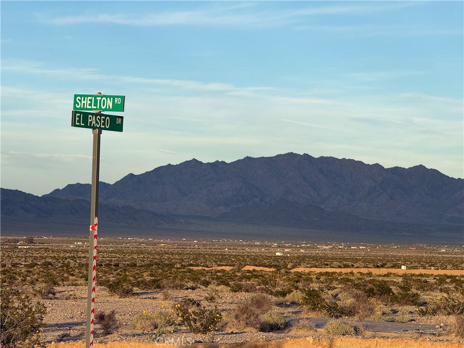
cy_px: 174
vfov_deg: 12.3
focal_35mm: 120
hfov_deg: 16.4
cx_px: 232
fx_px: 1609
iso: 50
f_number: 2.8
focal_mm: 15.66
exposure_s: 1/938
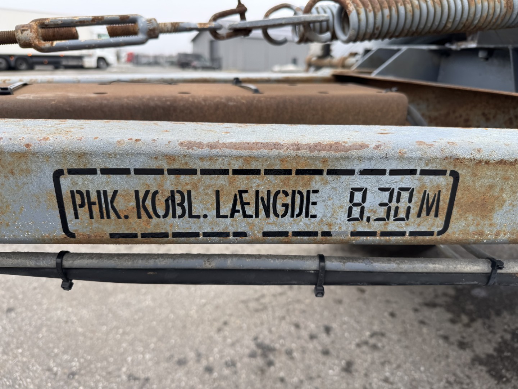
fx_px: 359
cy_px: 194
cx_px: 259
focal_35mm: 24
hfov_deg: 71.6
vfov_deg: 56.8
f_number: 1.78
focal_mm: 6.76
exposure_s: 1/218
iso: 64
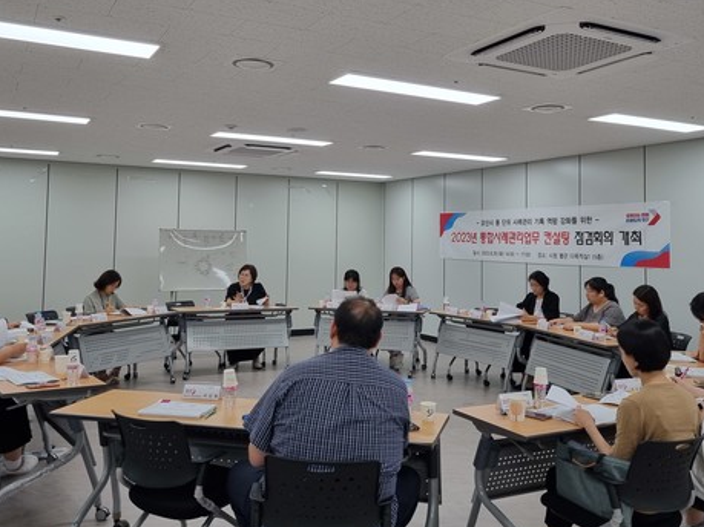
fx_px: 691
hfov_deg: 54.0
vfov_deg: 41.5
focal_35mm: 34
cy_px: 202
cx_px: 360
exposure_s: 1/120
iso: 80
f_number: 1.8
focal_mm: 5.4
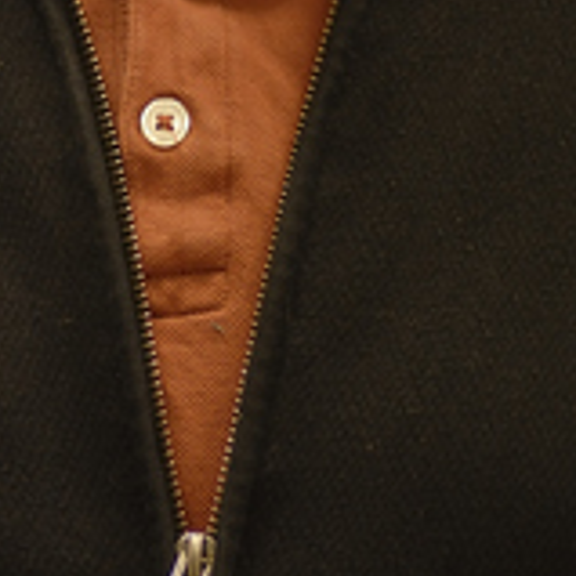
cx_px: 210
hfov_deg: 2.0
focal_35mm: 867
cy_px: -460
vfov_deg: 2.0
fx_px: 16322
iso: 640
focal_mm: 180
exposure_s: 1/60
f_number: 2.8
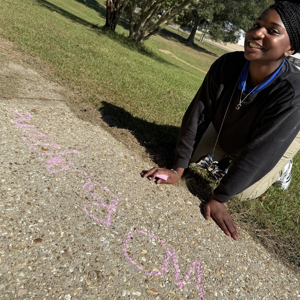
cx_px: 149
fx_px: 284
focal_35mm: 29
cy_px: 118
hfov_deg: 55.6
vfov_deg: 55.2
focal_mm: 6.76
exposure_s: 1/4673
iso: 80
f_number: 1.78
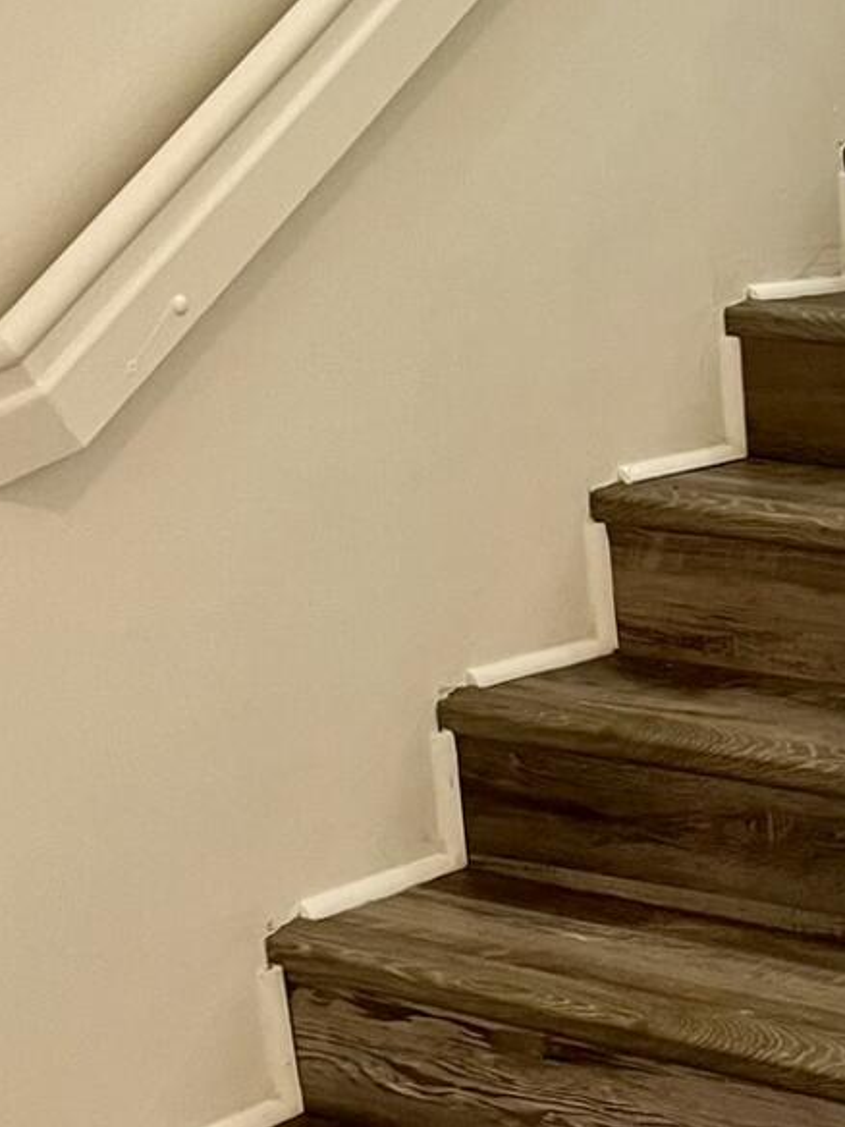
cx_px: 1107
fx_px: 2897
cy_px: 371
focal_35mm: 89
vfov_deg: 21.9
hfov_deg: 15.7
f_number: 1.5
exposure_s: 1/60
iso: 100
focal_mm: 5.7
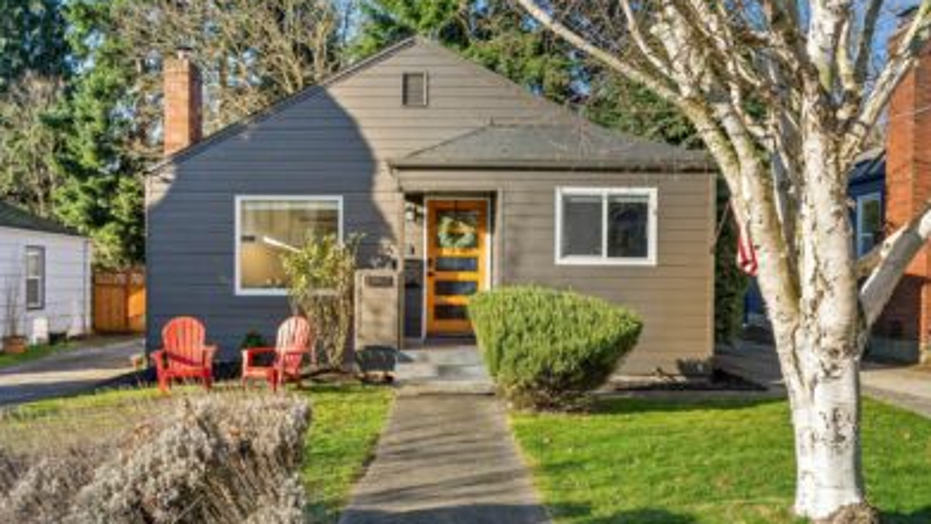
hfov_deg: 64.3
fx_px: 741
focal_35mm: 30
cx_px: 457
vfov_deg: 38.9
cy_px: 289
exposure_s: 1/60
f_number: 5
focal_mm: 28
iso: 50
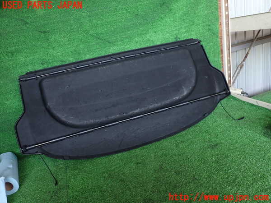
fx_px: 196
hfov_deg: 69.4
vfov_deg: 54.9
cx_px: 136
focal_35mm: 25
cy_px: 102
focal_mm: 4.5
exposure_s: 1/80
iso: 100
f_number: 2.8
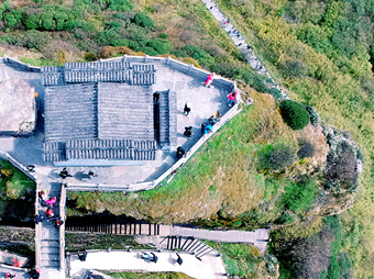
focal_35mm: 67
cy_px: 231
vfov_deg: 21.6
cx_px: 88
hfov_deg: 28.5
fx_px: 723
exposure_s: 1/400
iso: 100
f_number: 2.6
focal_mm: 4.49
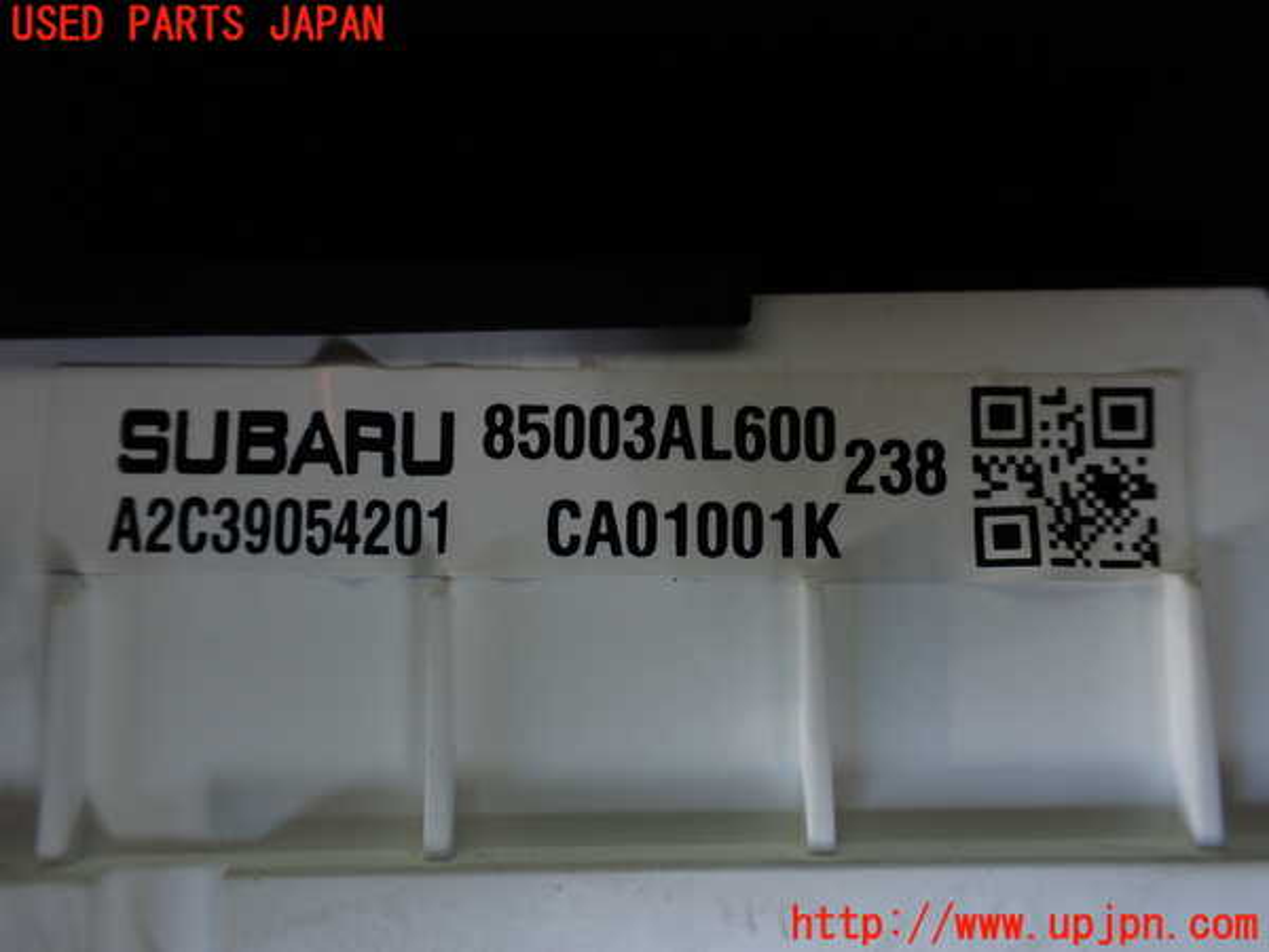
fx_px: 1100
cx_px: 634
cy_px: 476
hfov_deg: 60.0
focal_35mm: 30
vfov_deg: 46.8
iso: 200
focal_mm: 5.4
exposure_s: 1/125
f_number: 2.3
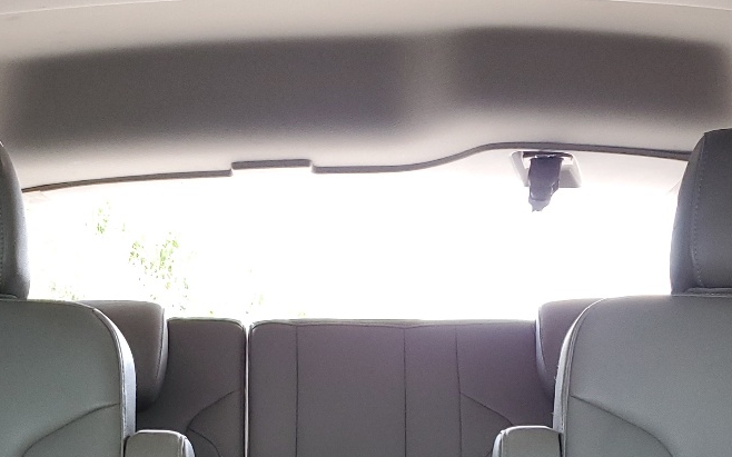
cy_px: 614
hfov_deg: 30.6
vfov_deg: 18.0
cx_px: 359
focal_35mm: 67
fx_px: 1336
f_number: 1.5
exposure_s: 1/120
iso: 90
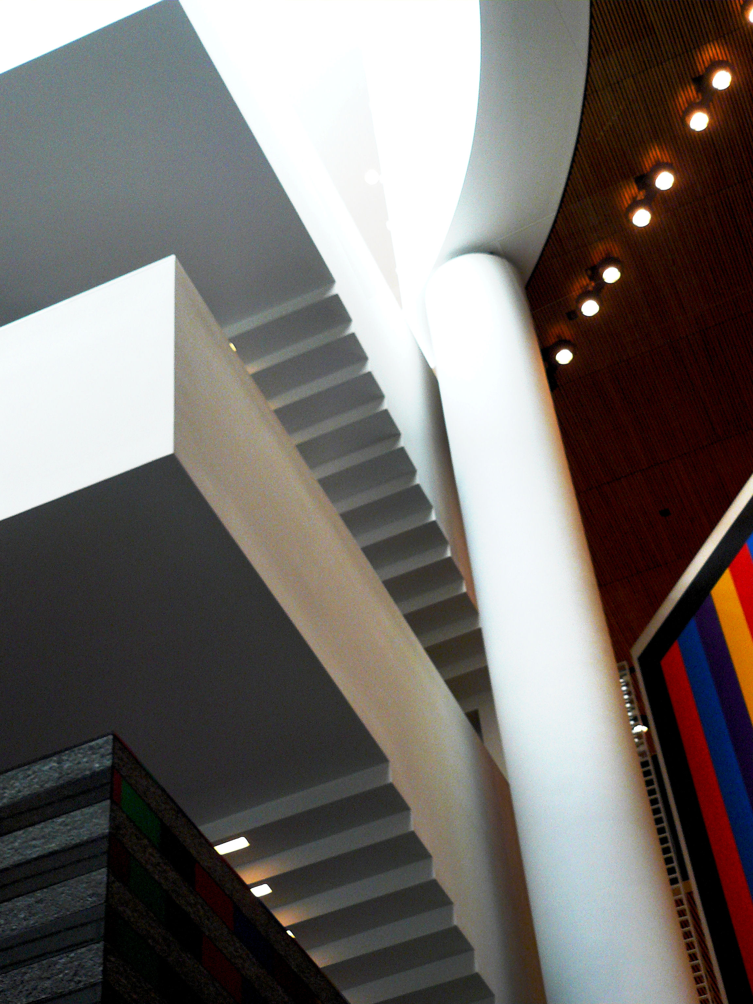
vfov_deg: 32.2
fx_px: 1740
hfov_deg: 24.4
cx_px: 376
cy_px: 502
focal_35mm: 60
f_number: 3.2
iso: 200
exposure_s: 1/25
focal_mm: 10.1
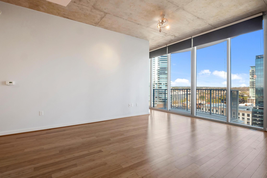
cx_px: 134
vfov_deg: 73.7
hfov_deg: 96.7
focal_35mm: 16
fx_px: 119
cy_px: 89
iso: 200
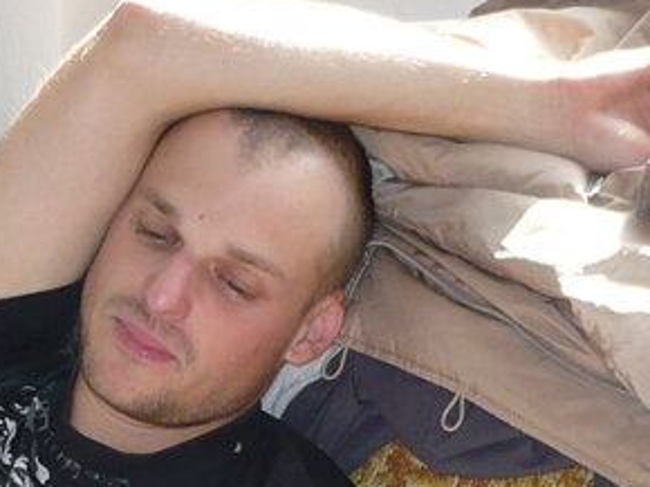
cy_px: 500
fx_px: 2720
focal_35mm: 145
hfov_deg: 13.6
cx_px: 184
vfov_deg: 10.1
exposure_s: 1/160
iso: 100
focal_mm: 5.8
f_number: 2.8
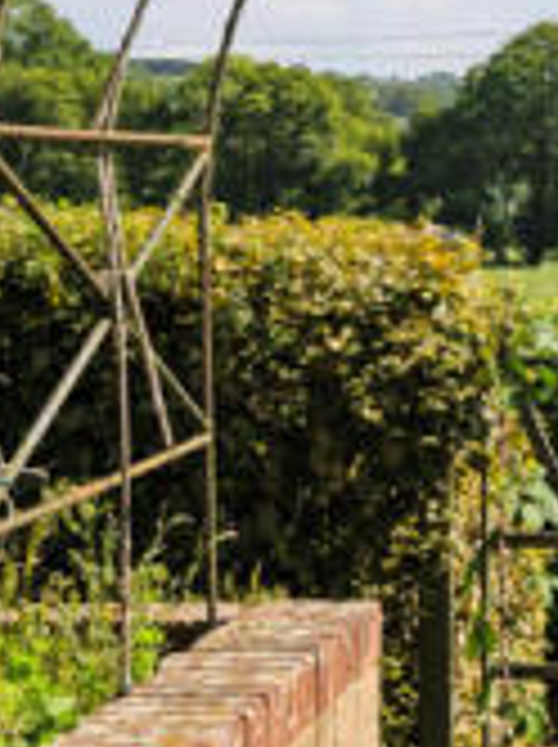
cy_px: 164
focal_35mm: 133
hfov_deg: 10.8
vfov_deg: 14.8
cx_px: 812
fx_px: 2866
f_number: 10
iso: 400
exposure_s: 1/800
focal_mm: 35
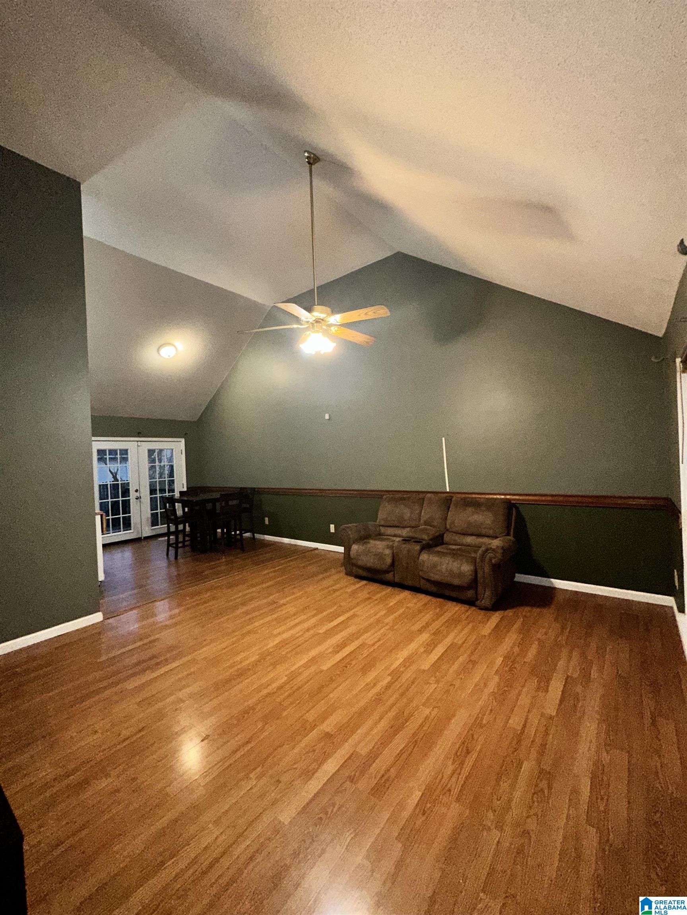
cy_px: 458
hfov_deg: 85.7
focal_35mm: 14
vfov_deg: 102.1
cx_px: 344
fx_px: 370
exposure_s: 1/60
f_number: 2.2
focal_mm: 2.22
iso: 250
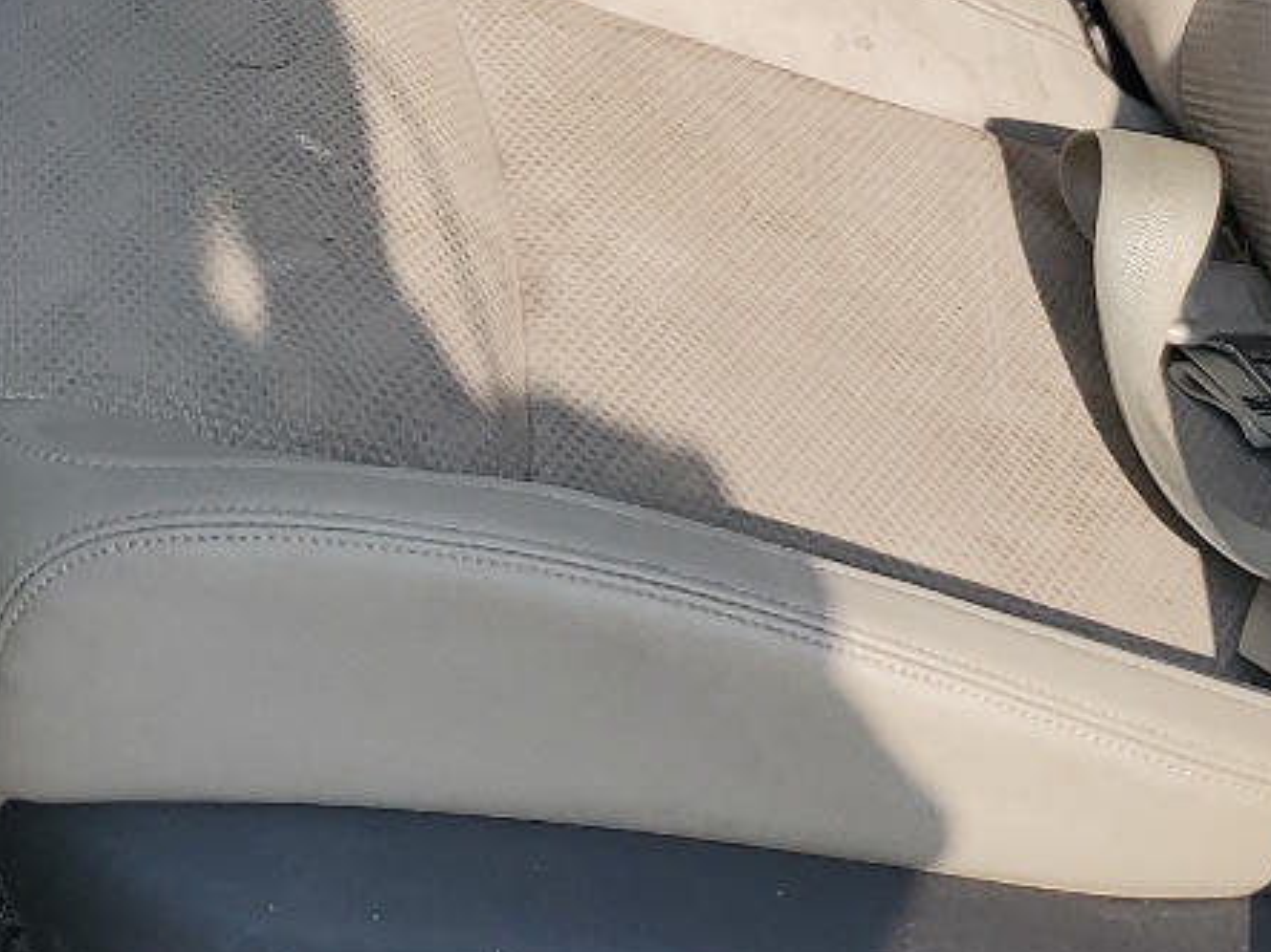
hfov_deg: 20.6
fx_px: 3450
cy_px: -224
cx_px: 250
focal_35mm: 94
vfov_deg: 15.1
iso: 50
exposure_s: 1/3333
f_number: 1.5
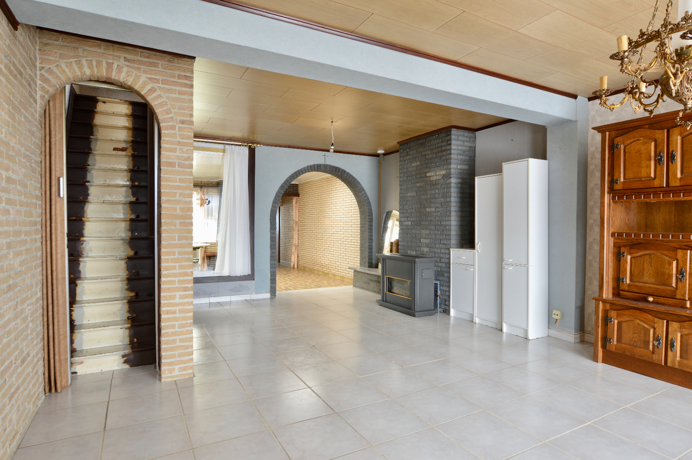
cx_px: 346
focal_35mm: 20
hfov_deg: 85.5
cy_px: 230
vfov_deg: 63.1
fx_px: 375
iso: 100
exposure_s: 1/1.3
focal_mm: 13
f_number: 11
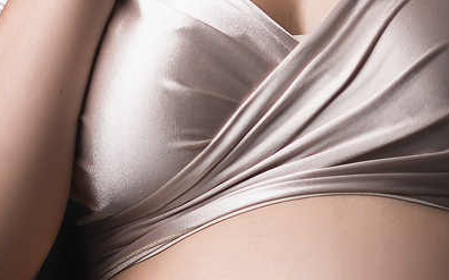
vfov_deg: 3.3
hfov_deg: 5.3
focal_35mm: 394
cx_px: 312
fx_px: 4819
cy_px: 112
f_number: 3.5
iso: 50
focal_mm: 85
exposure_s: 1/160
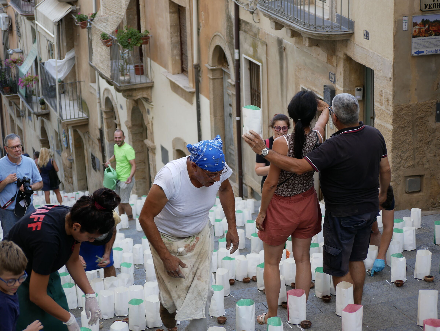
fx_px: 1144
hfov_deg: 21.8
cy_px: 166
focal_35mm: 90
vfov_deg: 16.4
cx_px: 220
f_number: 4
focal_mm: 45
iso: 200
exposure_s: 1/100
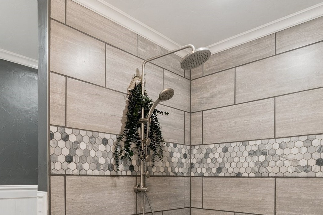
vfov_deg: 42.1
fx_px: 260
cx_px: 129
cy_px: 184
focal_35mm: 29
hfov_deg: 63.1
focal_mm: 10
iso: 200
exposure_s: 1/25
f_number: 6.3
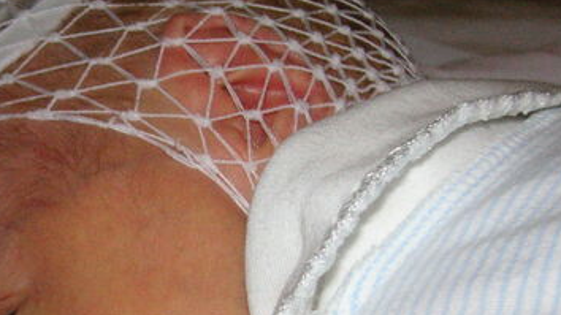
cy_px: 266
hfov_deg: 22.9
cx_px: 71
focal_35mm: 91
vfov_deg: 13.2
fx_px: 1353
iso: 160
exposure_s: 1/45
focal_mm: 6.1
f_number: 6.7
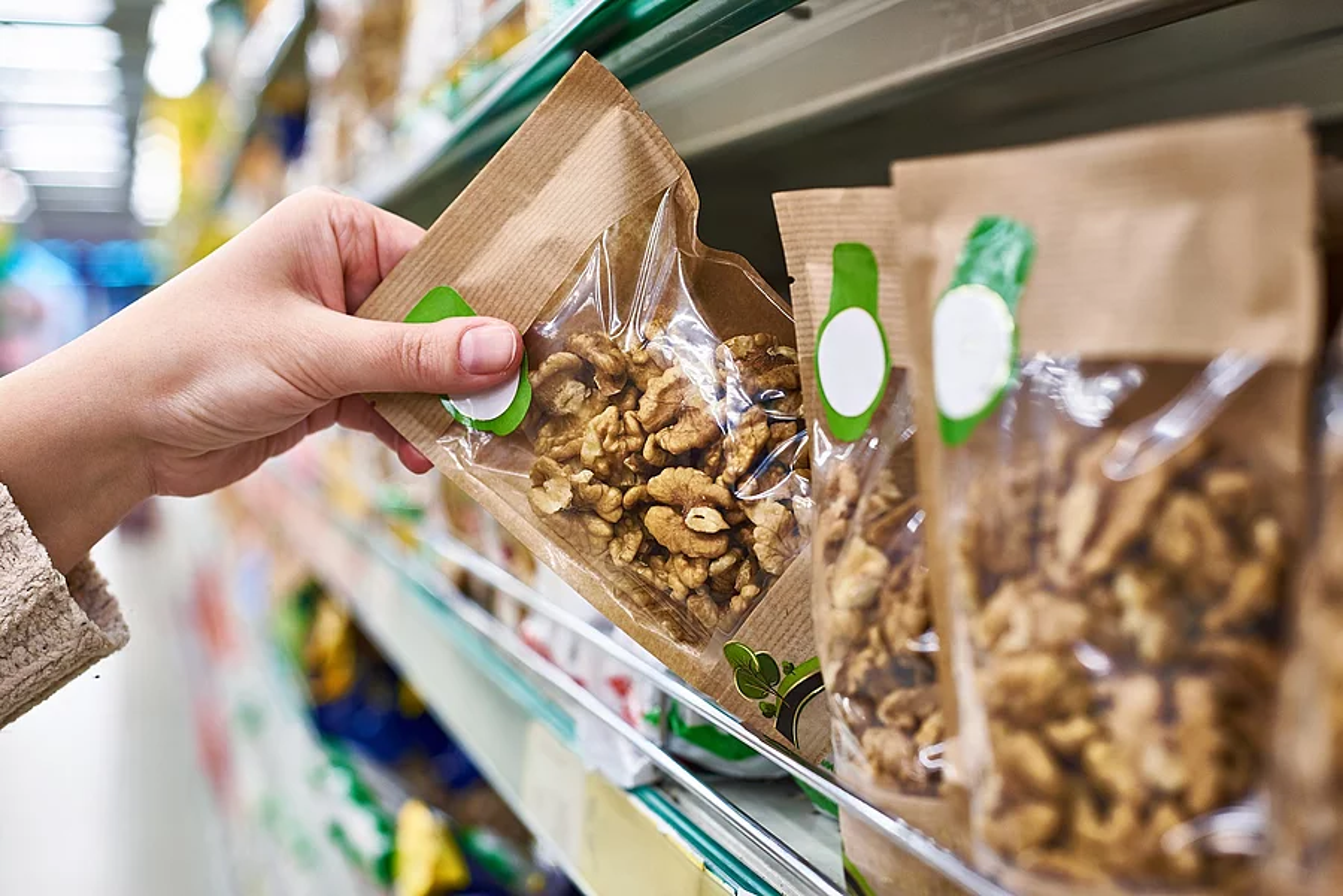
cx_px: 672
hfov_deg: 39.6
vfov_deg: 27.0
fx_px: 1865
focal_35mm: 50
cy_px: 448
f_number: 3.5
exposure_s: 1/80
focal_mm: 50
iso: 400
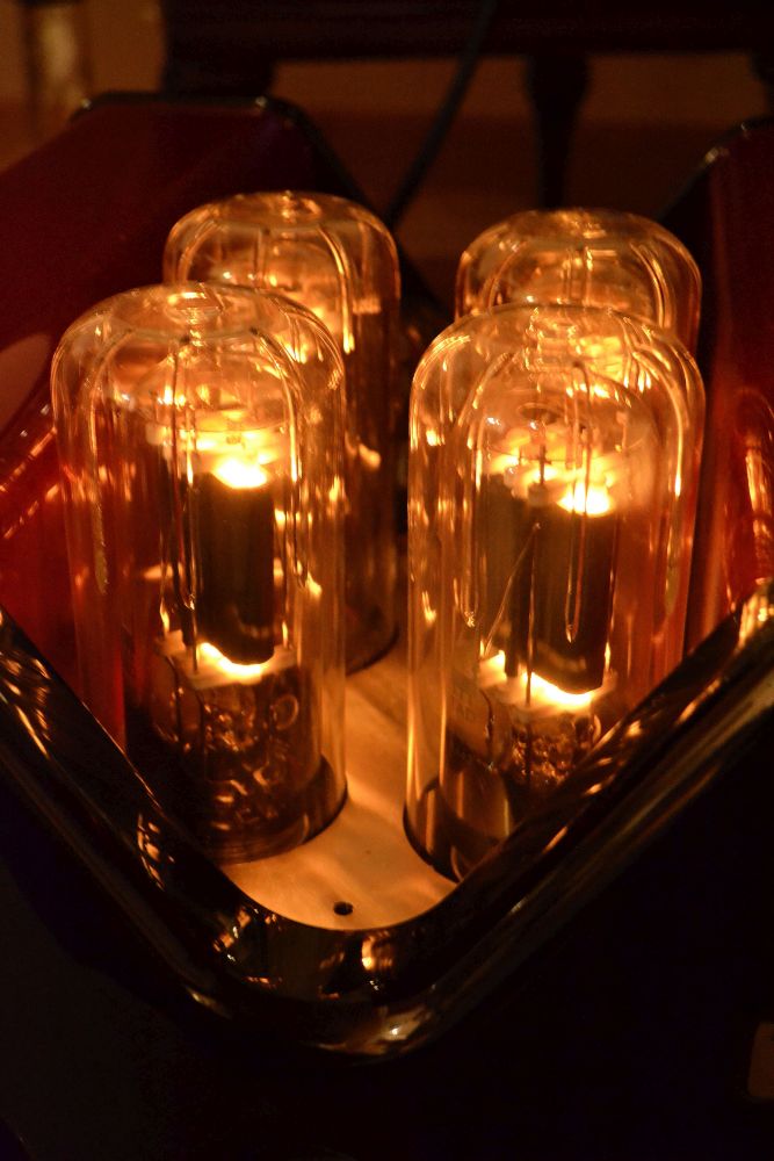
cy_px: 580
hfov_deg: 26.5
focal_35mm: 51
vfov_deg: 38.9
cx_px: 387
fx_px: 1644
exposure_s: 1/10
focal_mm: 34
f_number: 5
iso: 3200
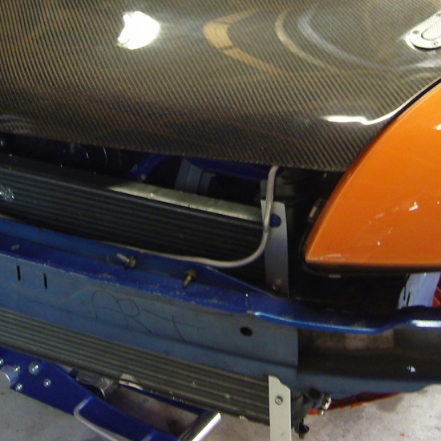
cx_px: 237
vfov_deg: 24.1
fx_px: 1009
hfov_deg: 24.6
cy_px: 59
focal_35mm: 70
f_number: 2.8
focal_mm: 7.3
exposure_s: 1/15
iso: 200
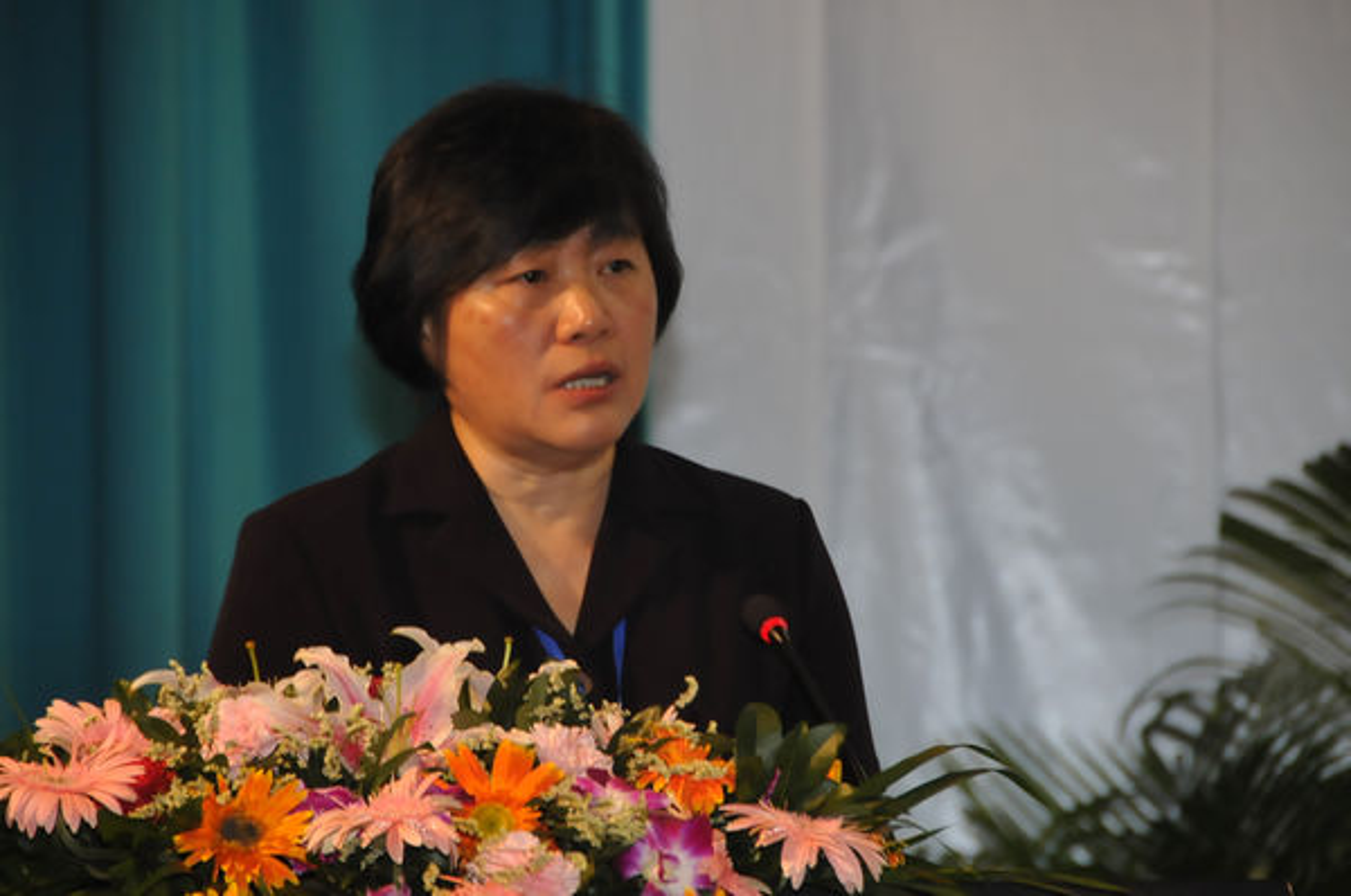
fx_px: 9554
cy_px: 448
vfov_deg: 5.4
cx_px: 676
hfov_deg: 8.1
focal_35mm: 255
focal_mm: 170
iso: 1250
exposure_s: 1/60
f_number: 5.6
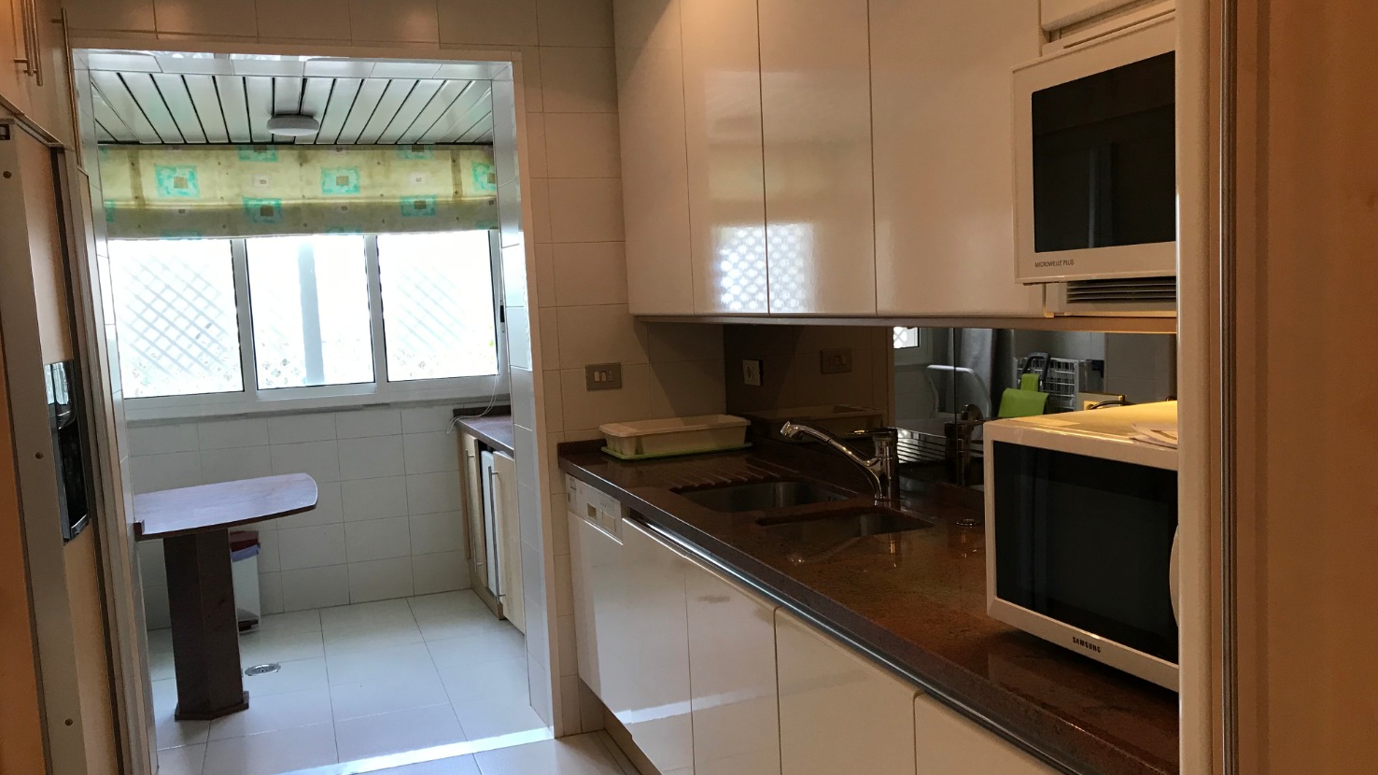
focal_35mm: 31
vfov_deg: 37.7
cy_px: 417
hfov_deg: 62.6
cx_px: 695
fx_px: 1133
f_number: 1.8
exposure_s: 1/33
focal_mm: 3.99
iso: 25
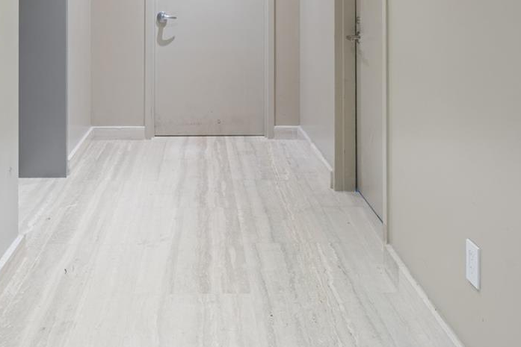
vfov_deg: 31.4
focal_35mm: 39
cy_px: -9
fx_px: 564
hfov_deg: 49.2
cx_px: 208
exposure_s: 1
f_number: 8
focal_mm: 17
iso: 400
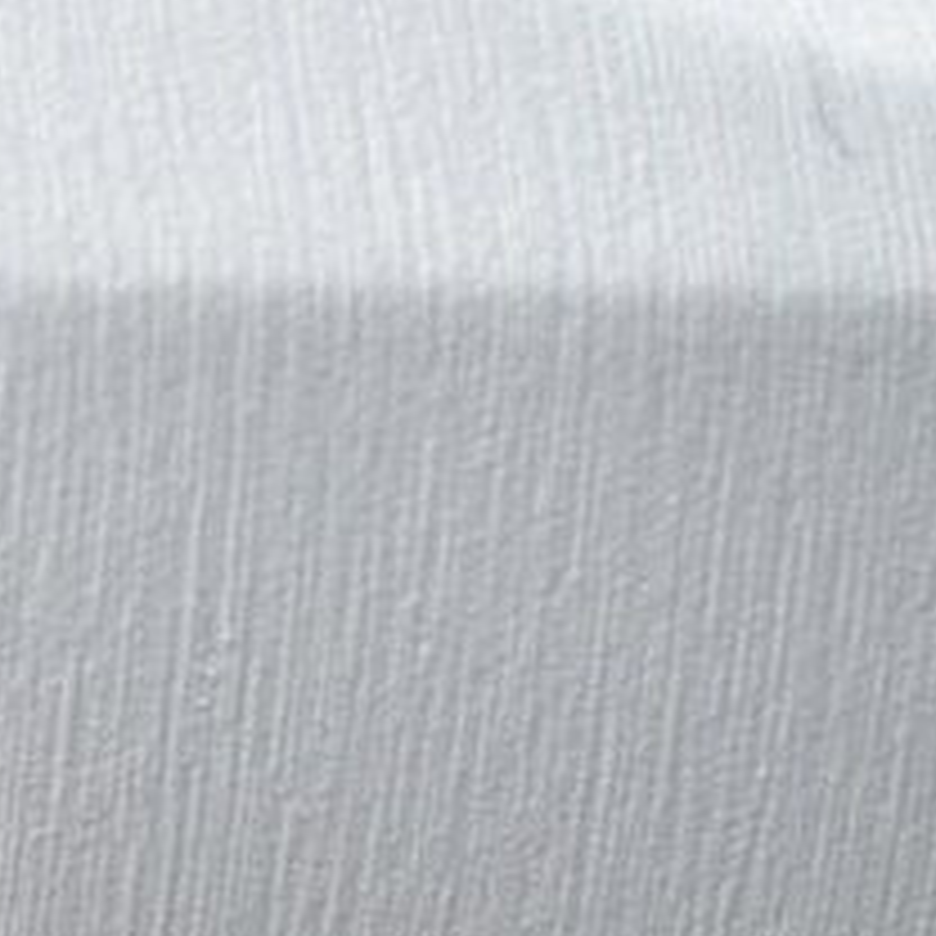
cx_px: -1224
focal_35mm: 163
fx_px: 4986
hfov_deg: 9.6
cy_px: 1494
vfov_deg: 10.3
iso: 400
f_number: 6.3
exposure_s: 1/20
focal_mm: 26
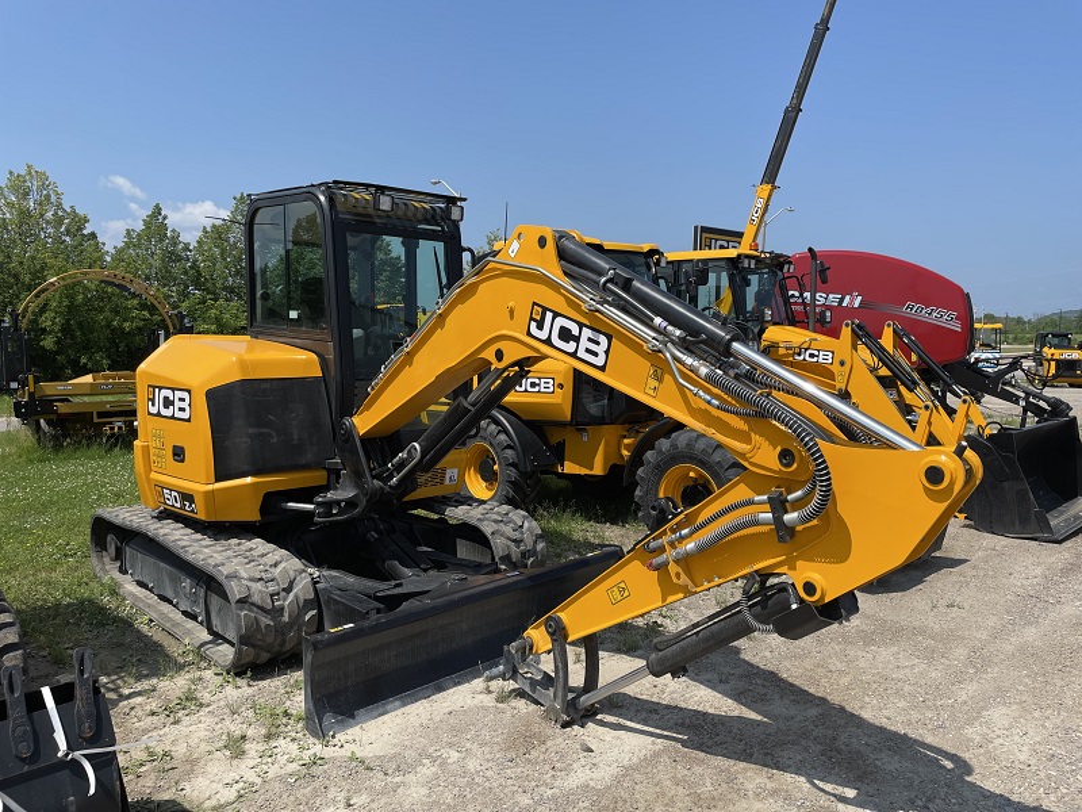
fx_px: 813
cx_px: 541
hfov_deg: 67.3
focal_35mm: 26
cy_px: 406
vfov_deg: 53.1
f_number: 1.6
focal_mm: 4.2
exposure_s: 1/3610
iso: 32
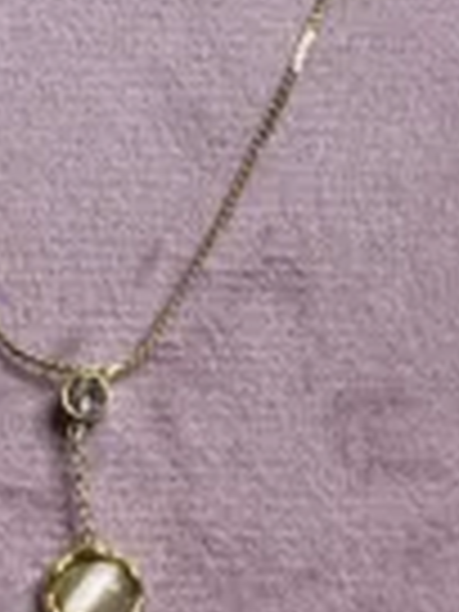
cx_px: 72
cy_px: 306
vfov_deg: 12.9
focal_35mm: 153
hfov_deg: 9.7
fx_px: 2705
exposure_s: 1/50
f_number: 1.6
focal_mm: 5.96
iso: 40
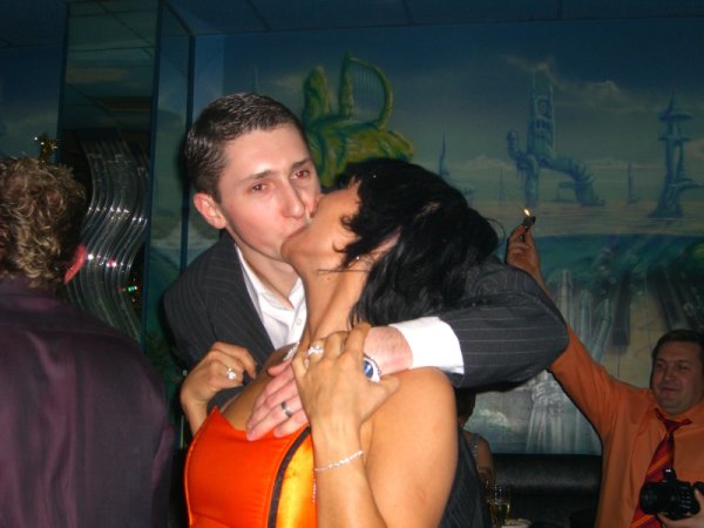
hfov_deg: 41.2
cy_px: 264
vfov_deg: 31.5
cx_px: 352
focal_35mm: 46
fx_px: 936
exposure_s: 1/60
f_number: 3.1
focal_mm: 9.5
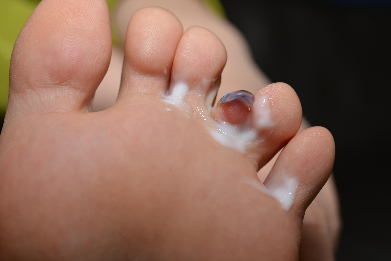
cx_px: 196
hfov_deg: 33.4
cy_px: 130
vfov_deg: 22.6
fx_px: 652
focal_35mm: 60
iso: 100
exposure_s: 1/125
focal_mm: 60
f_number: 8
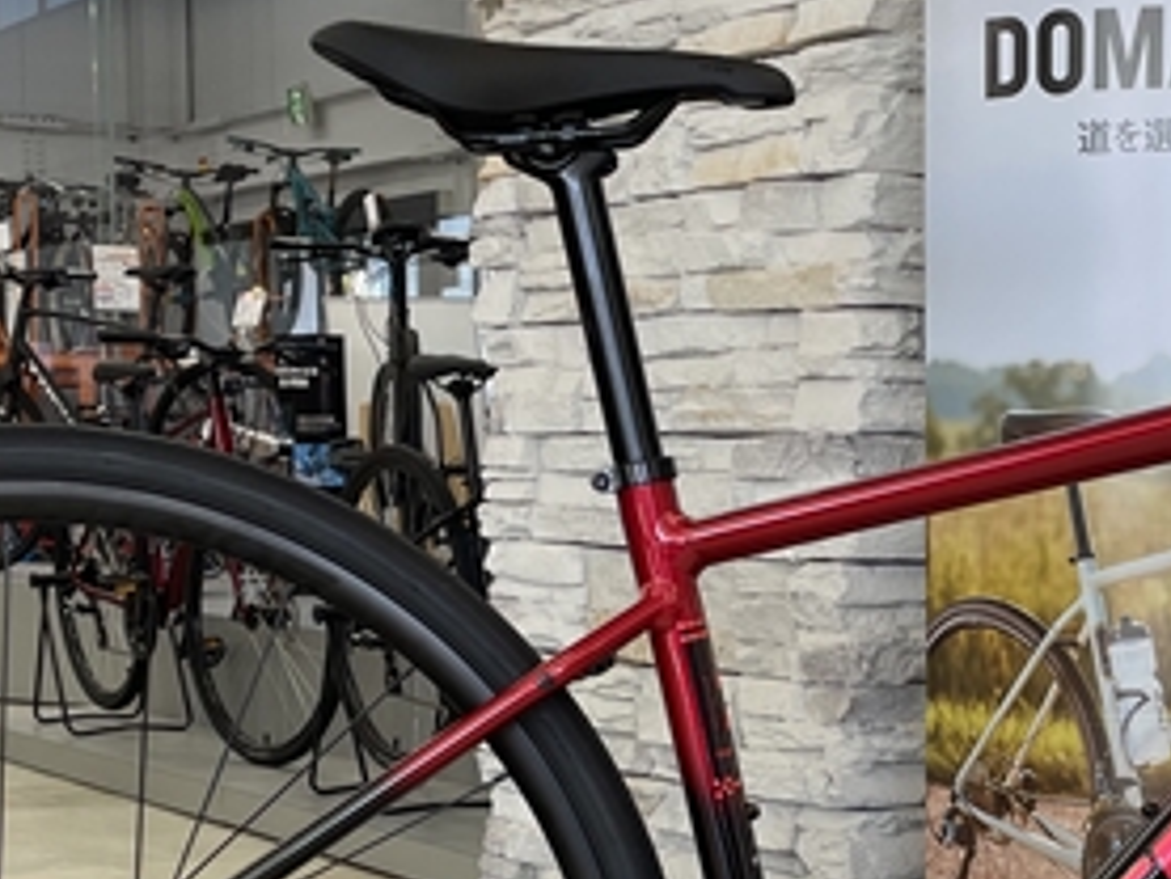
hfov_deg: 25.5
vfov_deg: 19.4
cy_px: 756
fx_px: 2538
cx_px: 960
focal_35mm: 75
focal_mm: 4.2
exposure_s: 1/142
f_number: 1.6
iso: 32
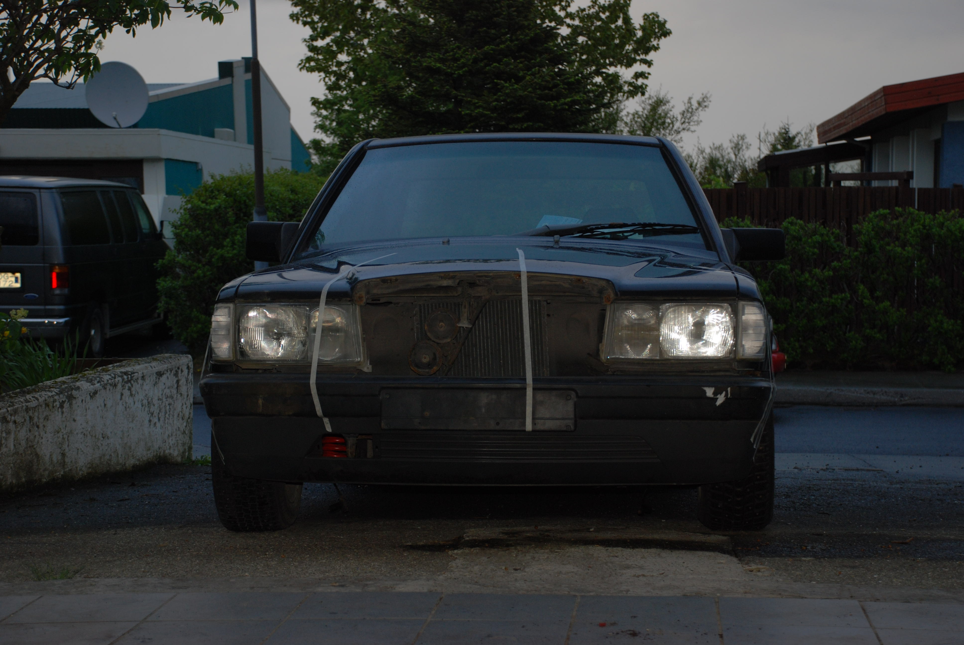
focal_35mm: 75
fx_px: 2011
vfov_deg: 18.2
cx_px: 482
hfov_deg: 27.0
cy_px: 322
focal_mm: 50
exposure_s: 1/60
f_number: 5
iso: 200
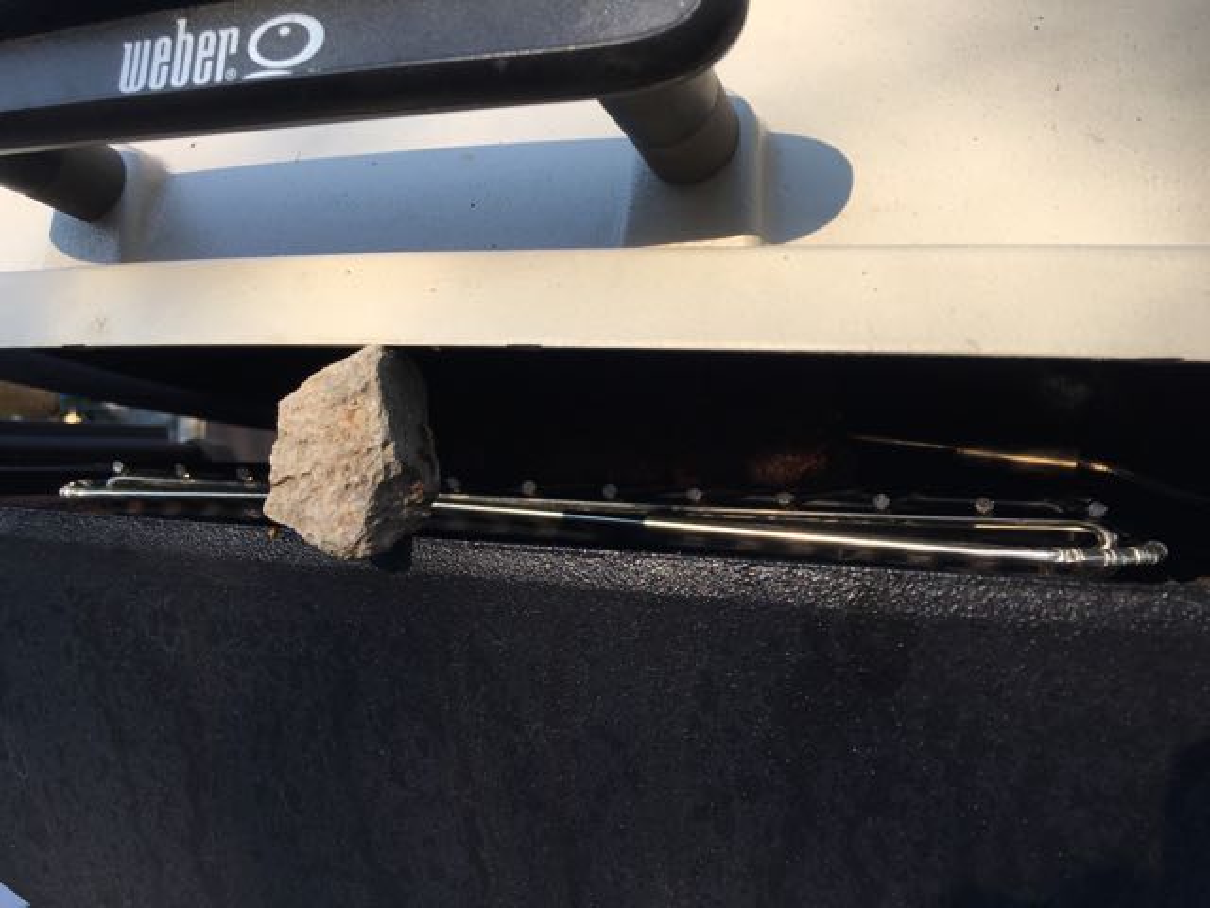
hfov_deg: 61.7
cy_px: 454
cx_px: 605
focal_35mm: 29
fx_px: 1014
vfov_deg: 48.2
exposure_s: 1/523
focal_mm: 4.15
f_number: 2.2
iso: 25
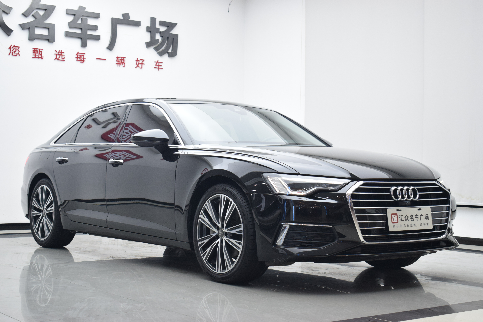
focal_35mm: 57
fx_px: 765
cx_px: 242
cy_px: 161
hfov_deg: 35.0
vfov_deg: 23.8
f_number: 5
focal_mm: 38
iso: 1000
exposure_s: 1/160
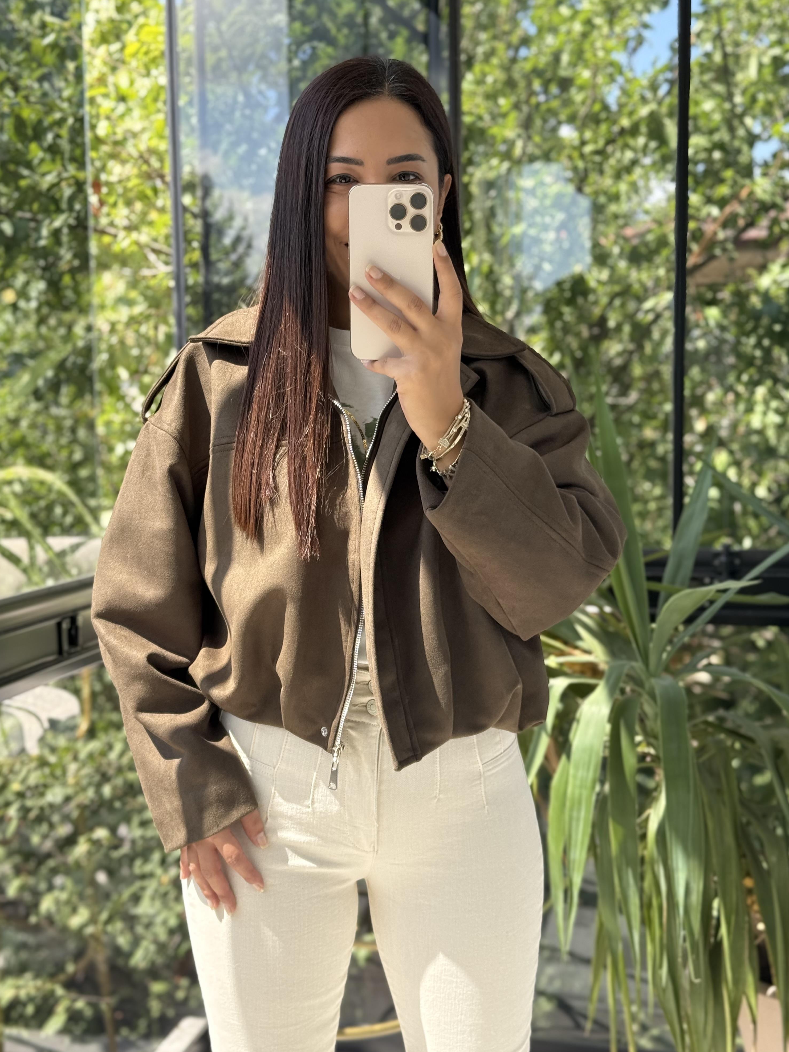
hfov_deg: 29.7
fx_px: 1489
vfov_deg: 38.9
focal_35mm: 49
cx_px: 391
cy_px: 531
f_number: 1.78
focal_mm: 6.76
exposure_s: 1/516
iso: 80
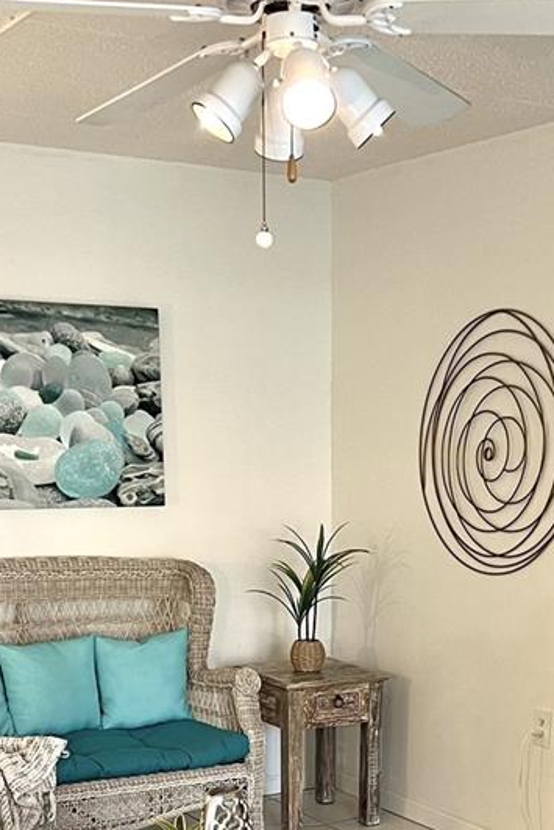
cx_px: 345
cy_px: 780
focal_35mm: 61
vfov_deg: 31.0
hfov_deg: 22.2
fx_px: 1407
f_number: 1.5
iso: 100
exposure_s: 1/60
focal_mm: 5.7
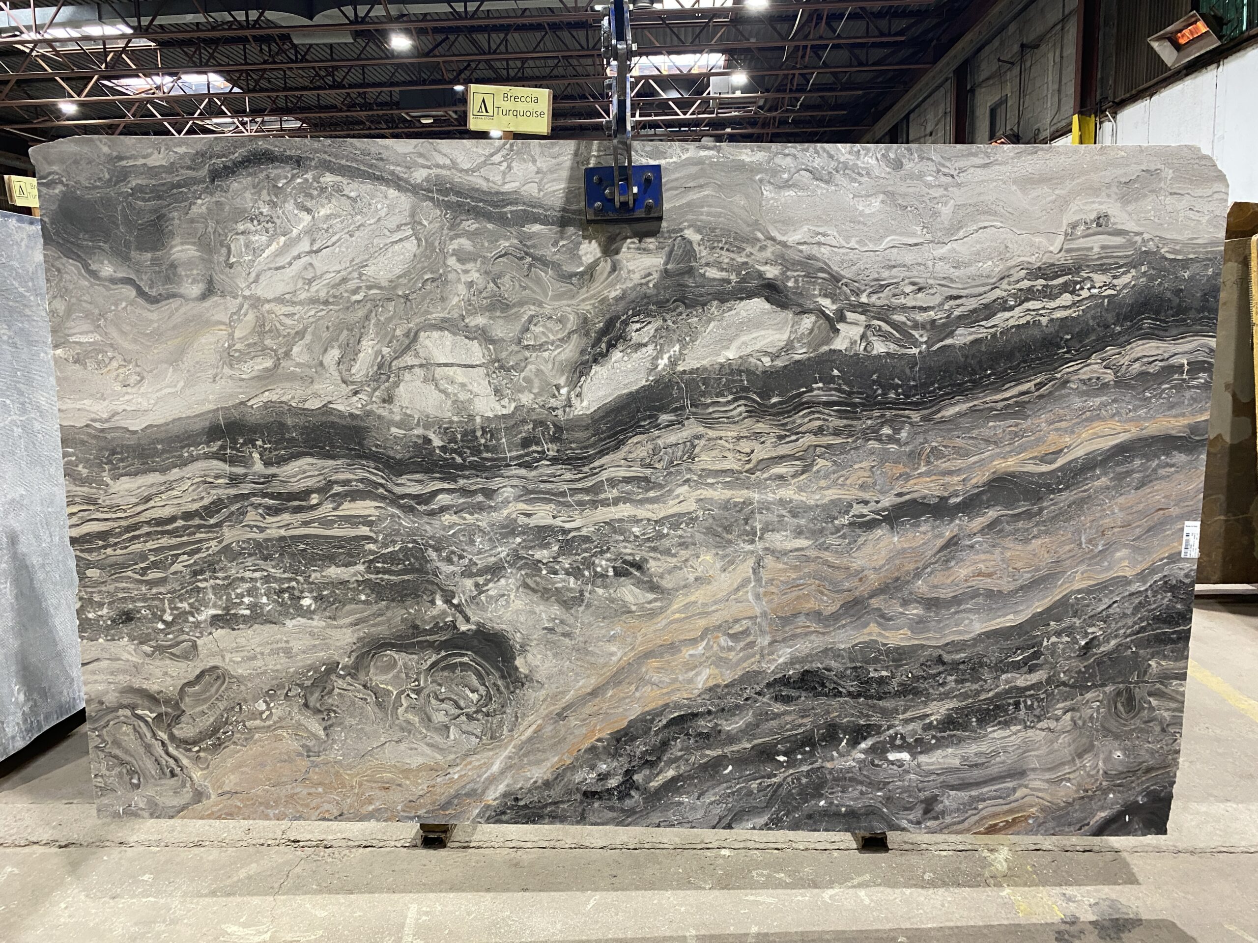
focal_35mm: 26
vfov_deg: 53.1
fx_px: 945
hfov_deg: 67.3
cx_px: 629
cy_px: 472
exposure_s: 1/60
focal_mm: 4.25
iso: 250
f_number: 1.8
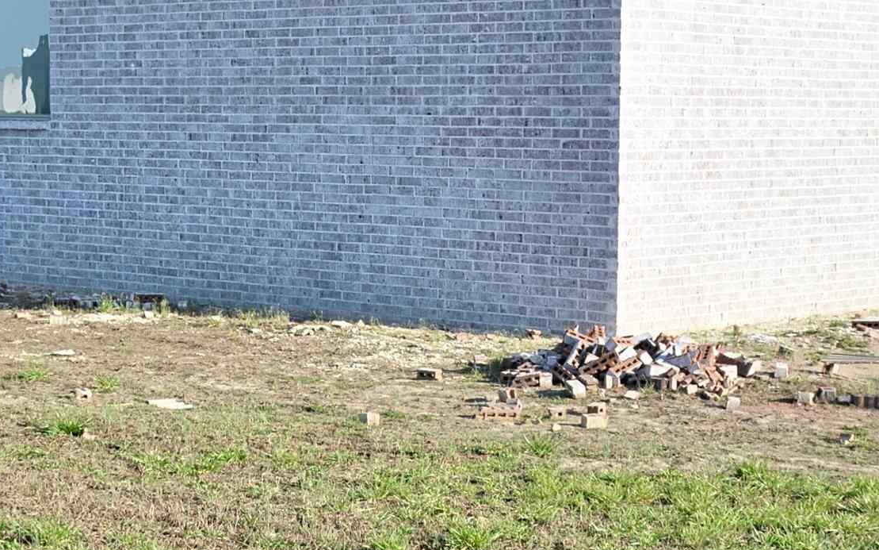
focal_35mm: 93
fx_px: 2228
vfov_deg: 14.1
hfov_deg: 22.3
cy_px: 261
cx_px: 348
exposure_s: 1/250
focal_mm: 22
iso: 125
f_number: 8
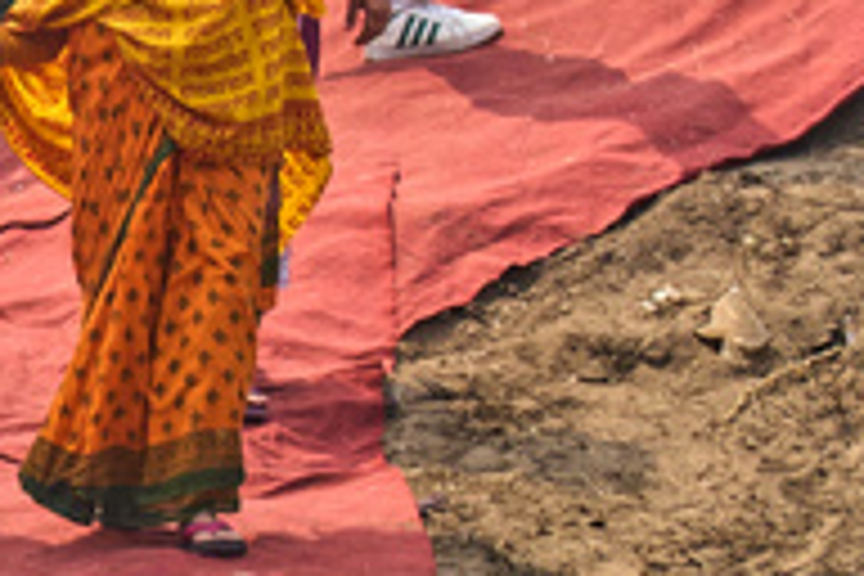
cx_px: -868
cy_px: 731
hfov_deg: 3.6
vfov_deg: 2.5
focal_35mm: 560
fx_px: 13439
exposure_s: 1/4000
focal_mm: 70
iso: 400
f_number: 2.8
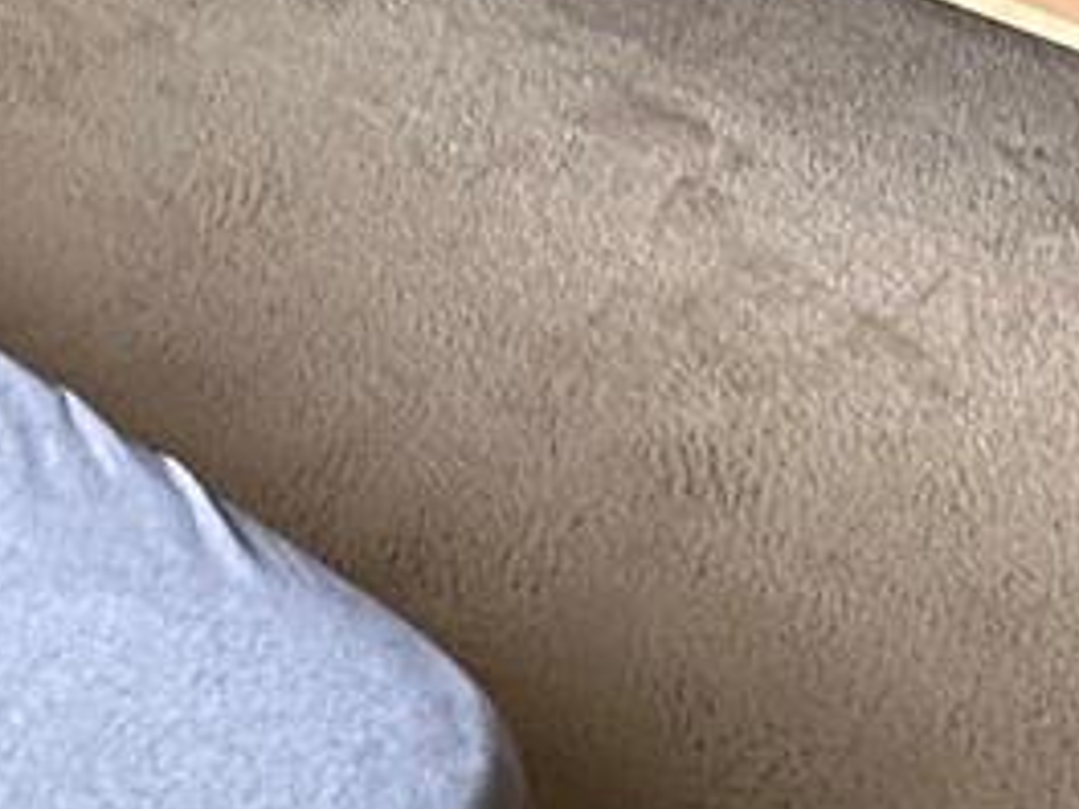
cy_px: -1271
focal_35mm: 85
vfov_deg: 12.5
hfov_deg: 23.0
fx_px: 2649
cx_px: 392
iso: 320
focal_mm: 2.22
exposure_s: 1/98
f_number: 2.2
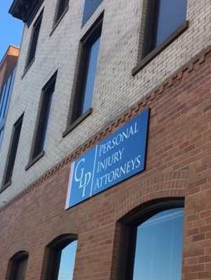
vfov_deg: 35.8
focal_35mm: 53
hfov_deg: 27.6
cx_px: 99
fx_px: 430
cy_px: 183
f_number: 2.2
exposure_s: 1/265
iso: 25
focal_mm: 4.15
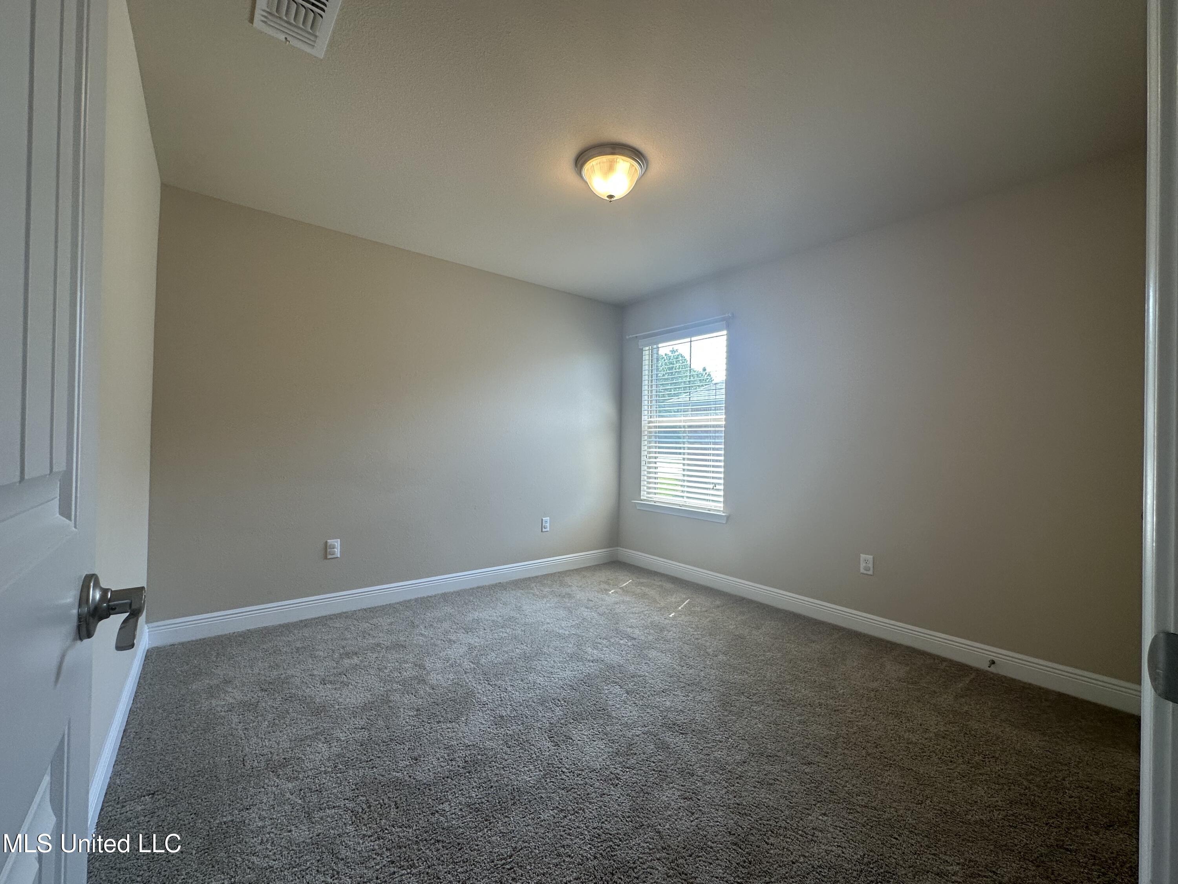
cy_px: 442
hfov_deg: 102.1
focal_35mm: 14
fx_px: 476
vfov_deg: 85.7
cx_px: 589
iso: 50
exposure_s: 1/120
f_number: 2.2
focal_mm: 2.22
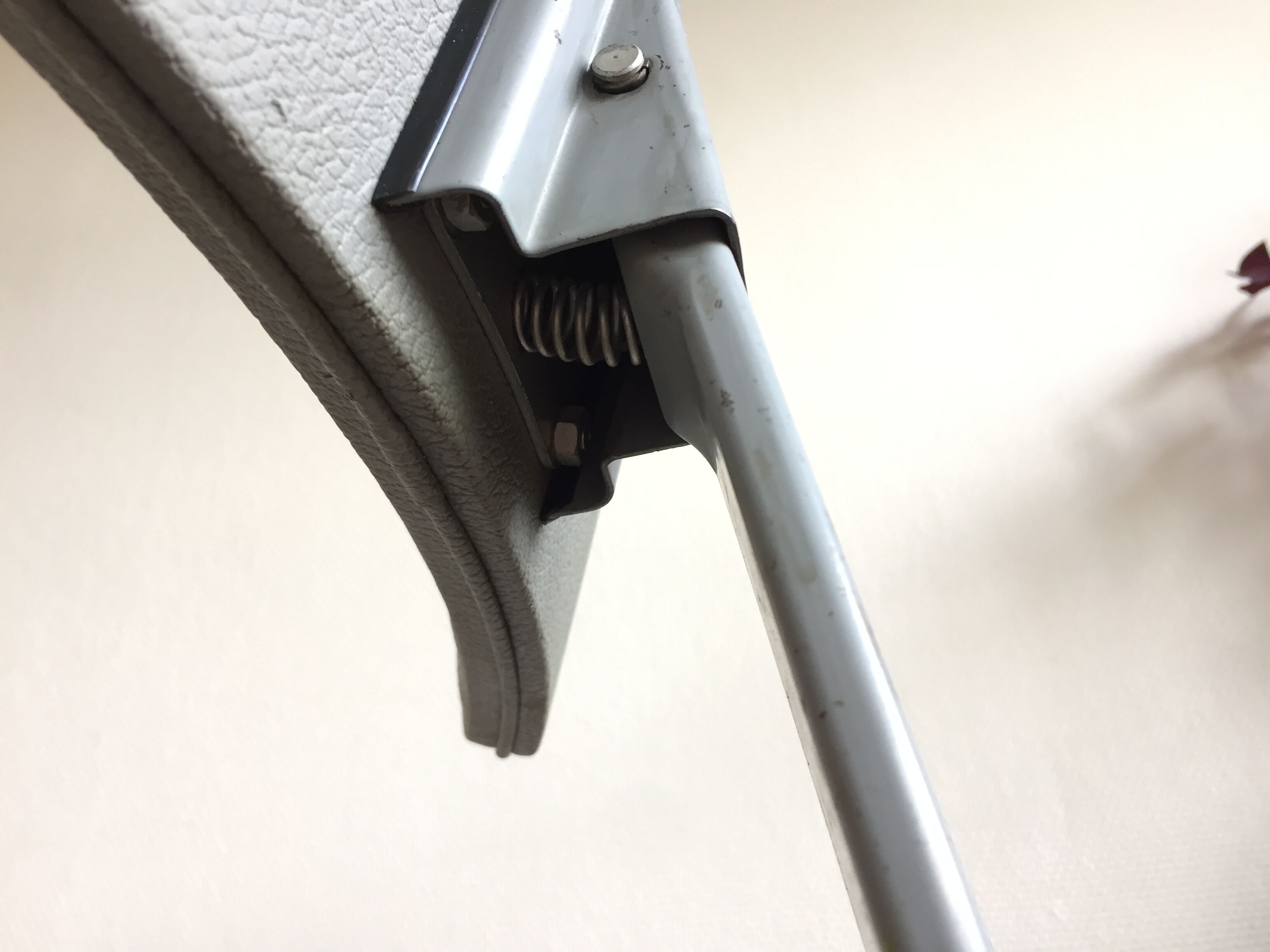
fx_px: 1064
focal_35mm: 29
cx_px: 635
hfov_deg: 61.7
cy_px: 476
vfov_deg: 48.2
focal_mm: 4.15
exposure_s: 1/33
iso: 40
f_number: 2.2
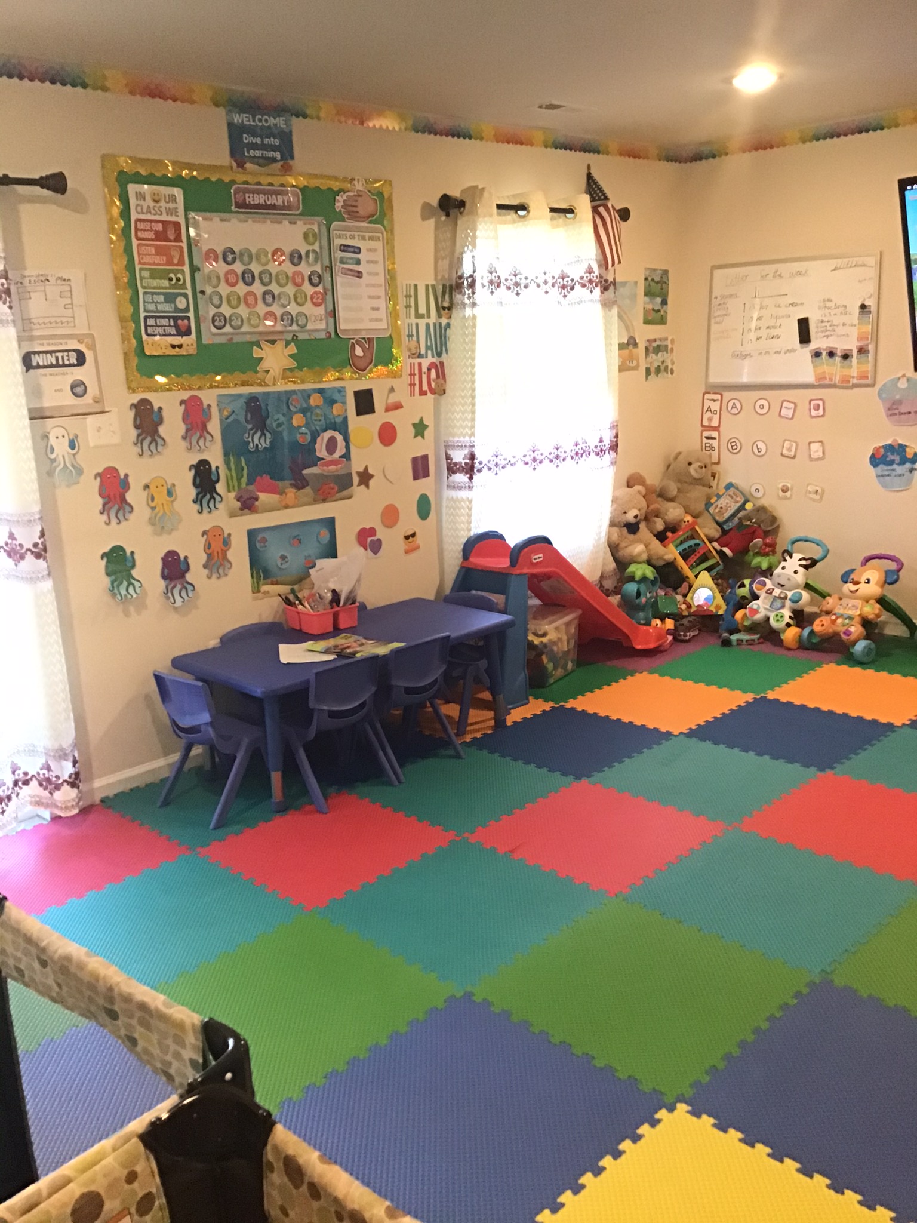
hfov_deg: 45.4
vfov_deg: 58.4
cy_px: 612
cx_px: 458
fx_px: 1095
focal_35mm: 31
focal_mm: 3.3
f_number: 2.4
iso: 200
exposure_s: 1/20
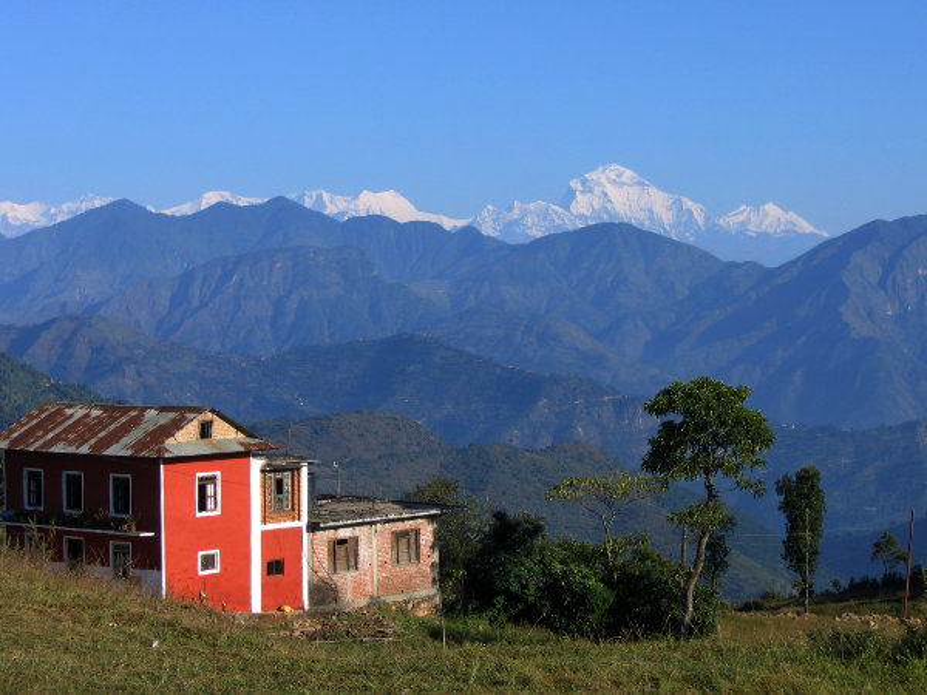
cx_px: 464
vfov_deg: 38.7
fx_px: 991
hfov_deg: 50.1
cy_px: 348
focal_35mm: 37
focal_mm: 6.2
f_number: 5.6
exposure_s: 1/459
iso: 64
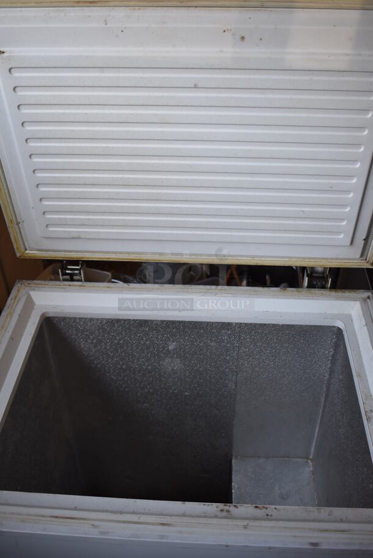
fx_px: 559
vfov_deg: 53.1
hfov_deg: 36.9
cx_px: 186
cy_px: 279
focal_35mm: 36
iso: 720
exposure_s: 1/250
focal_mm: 24
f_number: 3.8
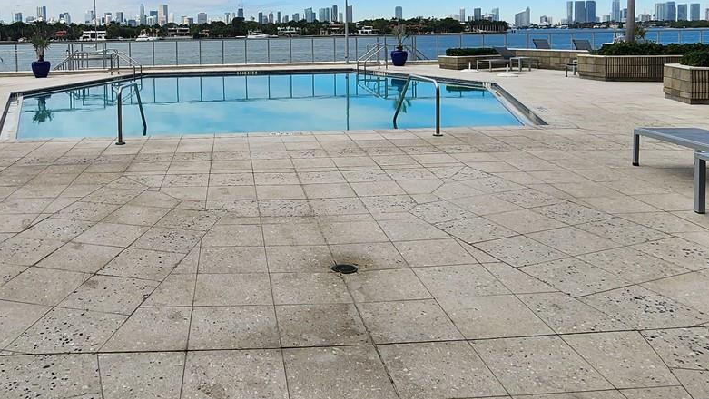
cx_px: 257
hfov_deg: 64.9
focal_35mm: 29
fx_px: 545
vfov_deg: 38.3
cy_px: 64
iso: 50
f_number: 2.2
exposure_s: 1/2397
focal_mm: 2.2
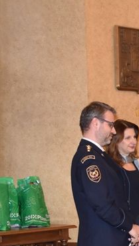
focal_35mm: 134
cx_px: 308
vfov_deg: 15.8
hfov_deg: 8.4
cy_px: 221
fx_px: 880
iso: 900
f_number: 4.2
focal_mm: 31
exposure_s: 1/60
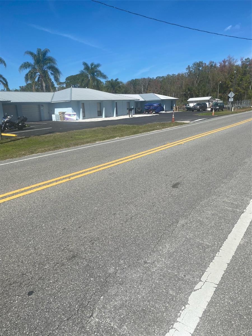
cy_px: 168
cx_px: 126
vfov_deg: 67.3
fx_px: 252
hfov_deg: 53.1
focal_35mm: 26
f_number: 1.8
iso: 32
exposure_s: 1/4444
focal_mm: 4.25
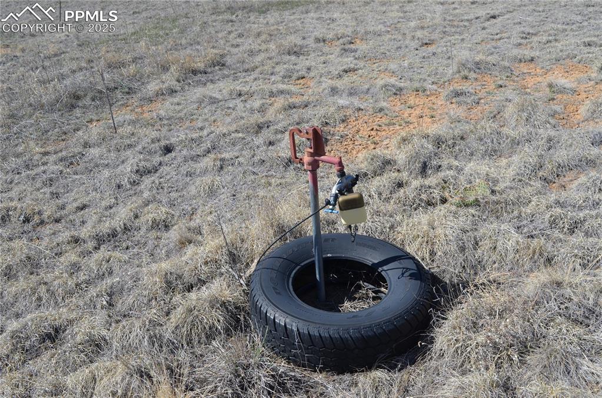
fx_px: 626
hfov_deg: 51.4
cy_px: 199
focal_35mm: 38
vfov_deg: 35.3
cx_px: 301
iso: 100
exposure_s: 1/250
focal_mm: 25
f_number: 8
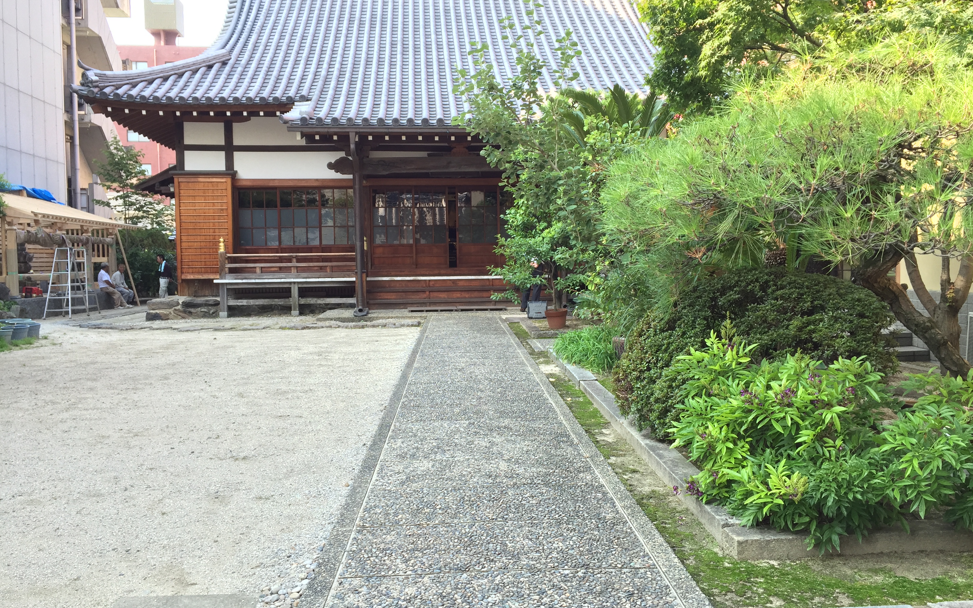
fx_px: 822
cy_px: 307
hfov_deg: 61.2
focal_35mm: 31
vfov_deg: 40.6
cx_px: 485
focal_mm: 4.15
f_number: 2.2
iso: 32
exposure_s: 1/120
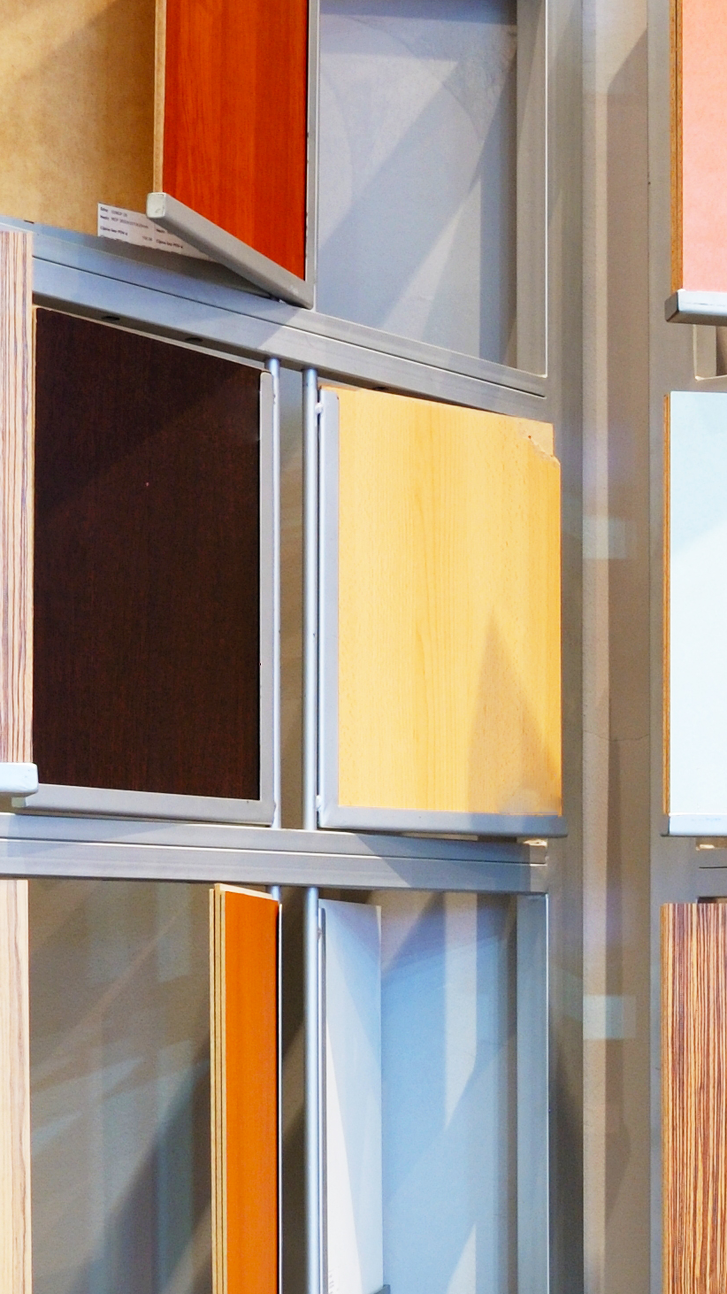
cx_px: 649
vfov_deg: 27.8
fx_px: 2571
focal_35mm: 75
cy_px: 982
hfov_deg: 15.9
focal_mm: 18
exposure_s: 2.5
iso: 100
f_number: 8
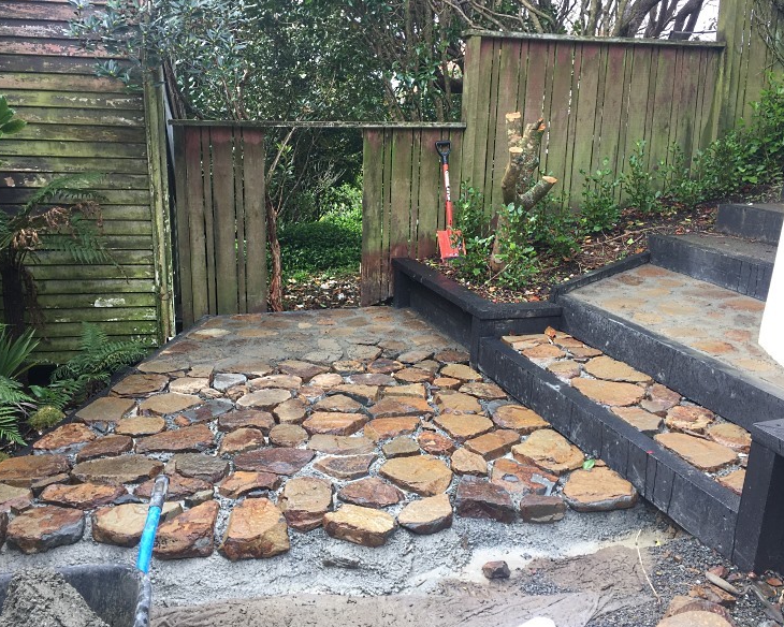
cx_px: 364
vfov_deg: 47.1
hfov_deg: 57.1
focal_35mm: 31
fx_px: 719
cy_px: 320
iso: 32
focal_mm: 4.15
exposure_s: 1/178
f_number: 2.2
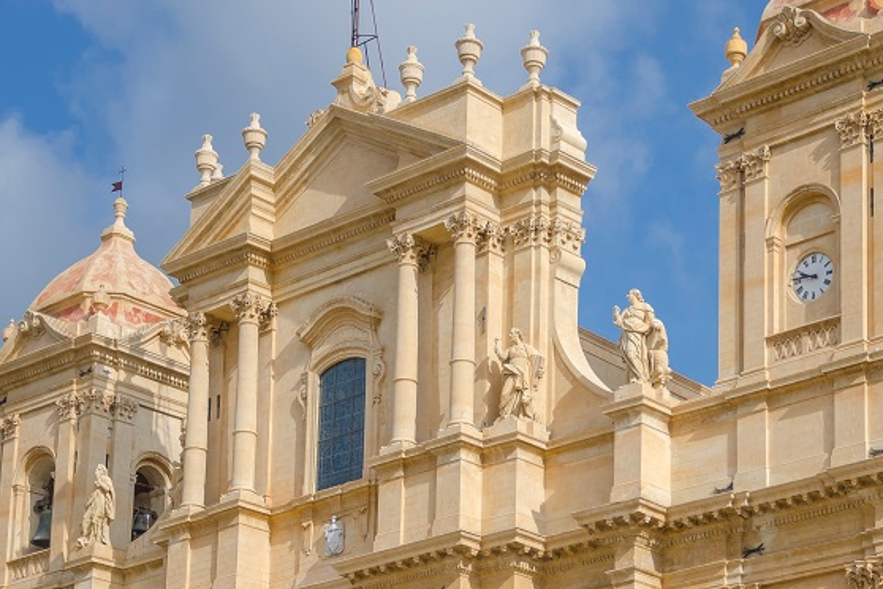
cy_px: 353
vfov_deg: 15.0
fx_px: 2229
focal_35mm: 91
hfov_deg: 22.2
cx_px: 648
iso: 200
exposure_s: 1/2000
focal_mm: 35
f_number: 4.5
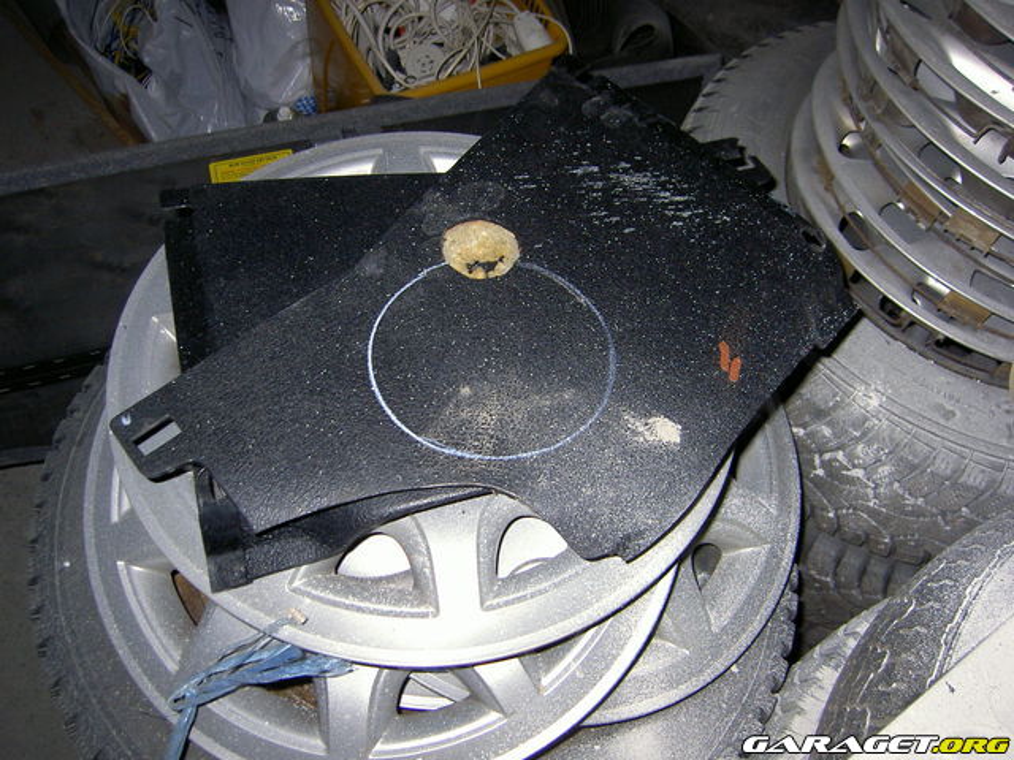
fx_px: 996
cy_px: 380
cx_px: 507
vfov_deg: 41.8
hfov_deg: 54.0
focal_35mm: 34
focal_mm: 5.6
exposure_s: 1/60
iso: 100
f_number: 2.8
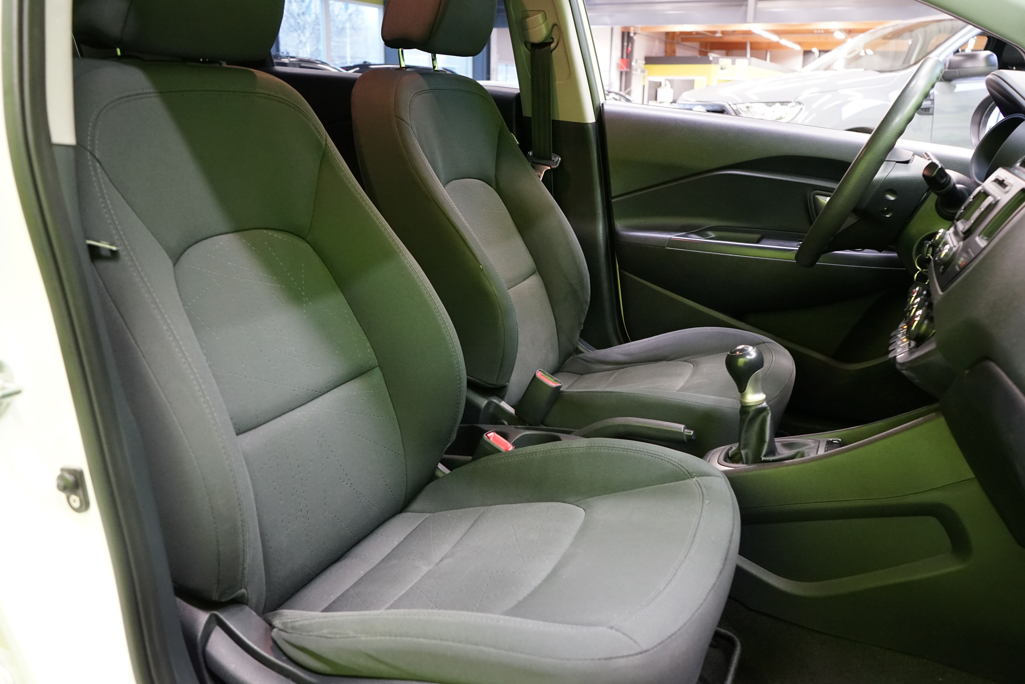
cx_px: 512
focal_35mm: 30
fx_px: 854
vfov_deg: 43.6
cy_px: 342
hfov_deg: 61.9
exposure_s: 1/15
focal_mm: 30
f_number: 5.6
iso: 3200
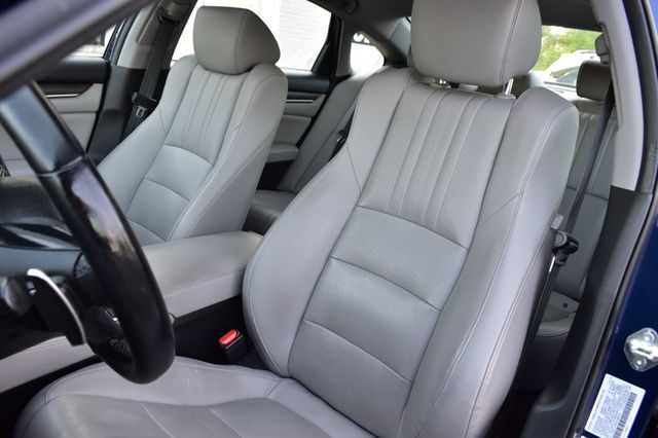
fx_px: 548
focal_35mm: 30
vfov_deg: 43.6
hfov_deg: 62.0
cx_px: 329
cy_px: 219
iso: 400
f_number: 7.1
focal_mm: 20
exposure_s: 1/25
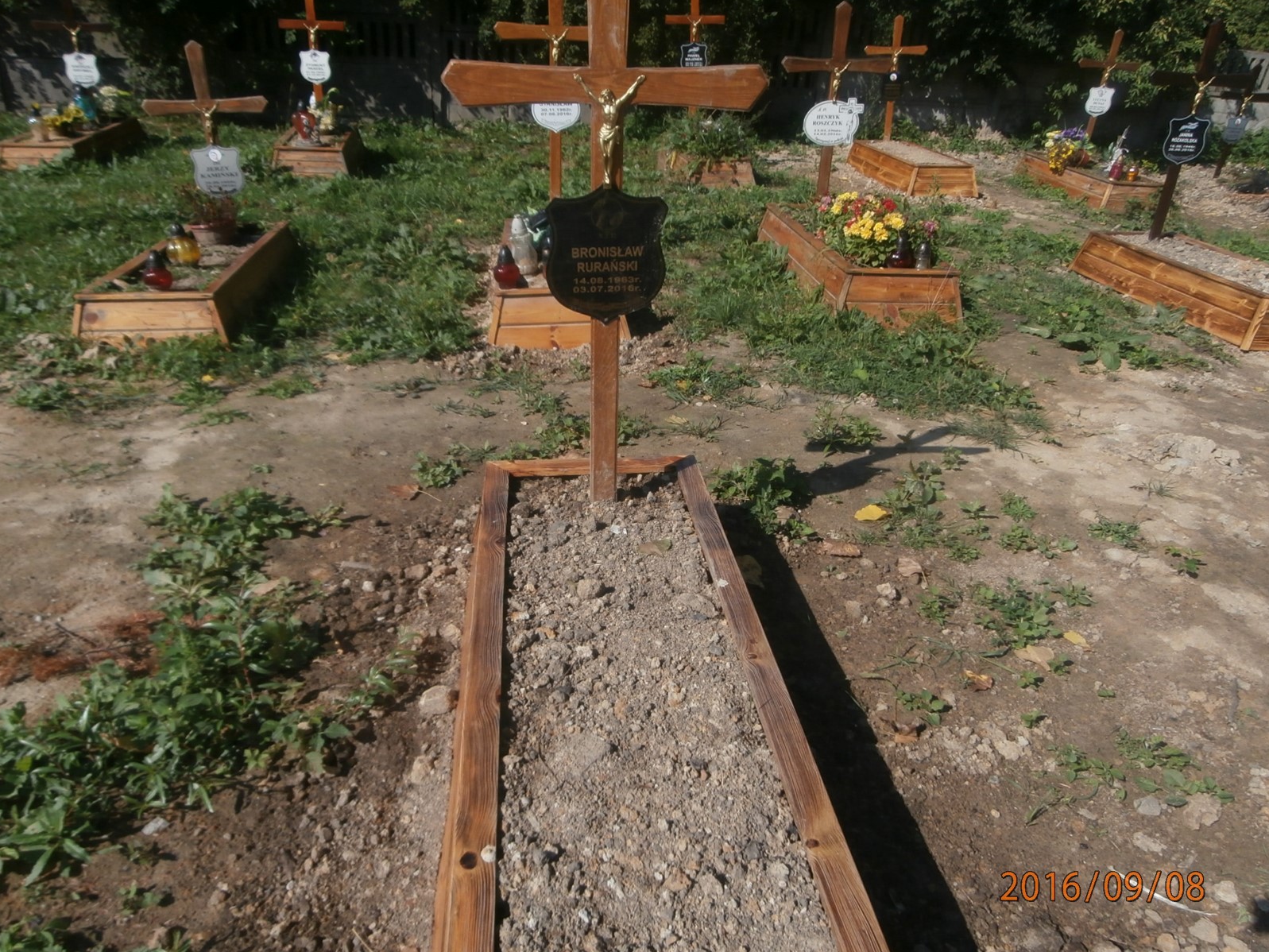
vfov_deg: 54.9
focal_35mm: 25
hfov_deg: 69.4
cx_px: 623
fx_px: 917
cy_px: 495
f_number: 3
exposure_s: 1/2000
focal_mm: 4.2
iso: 100
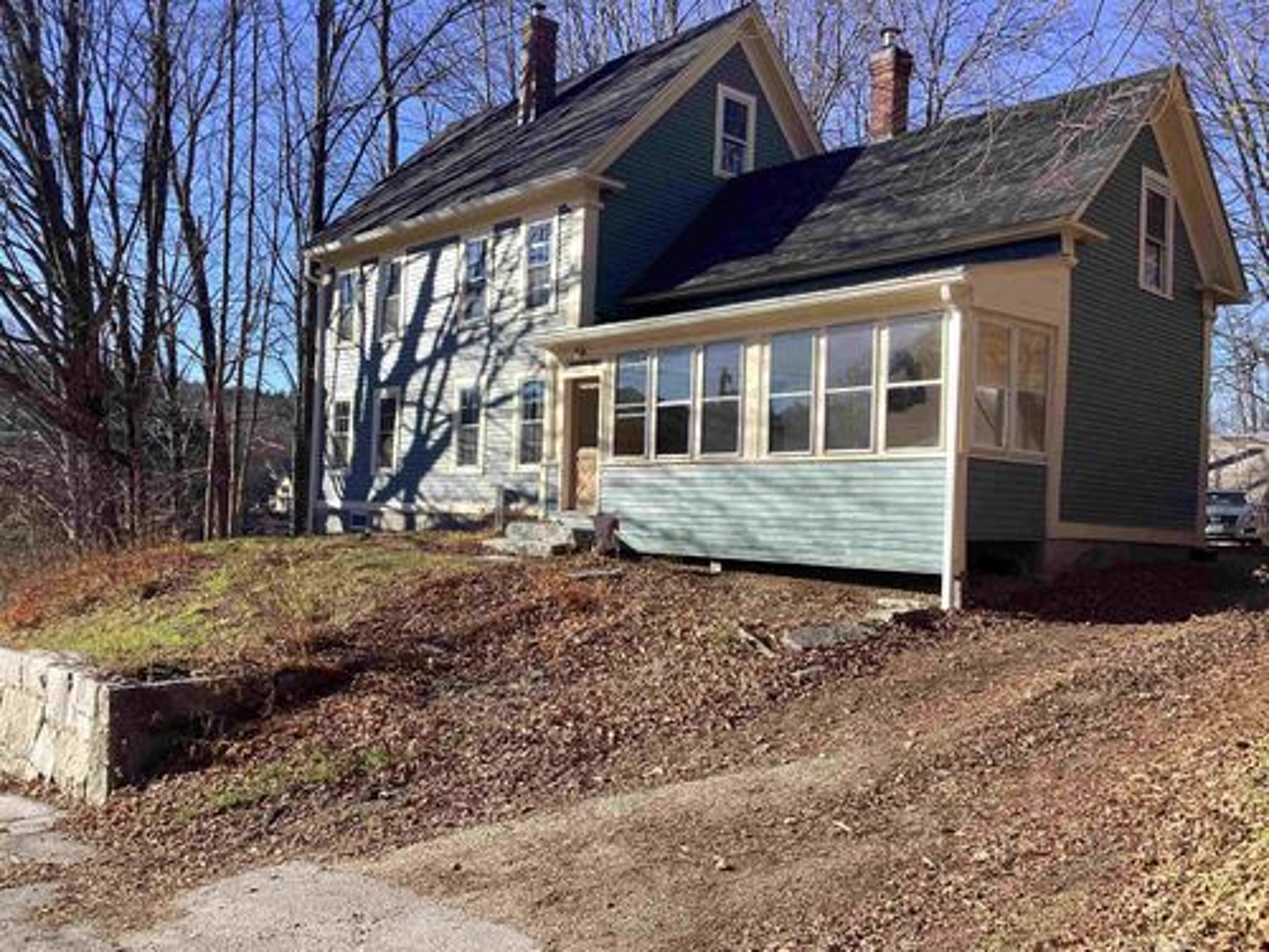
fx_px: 1136
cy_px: 476
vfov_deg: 45.4
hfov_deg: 58.4
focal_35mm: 31
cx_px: 634
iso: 25
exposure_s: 1/721
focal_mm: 3.3
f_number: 2.4
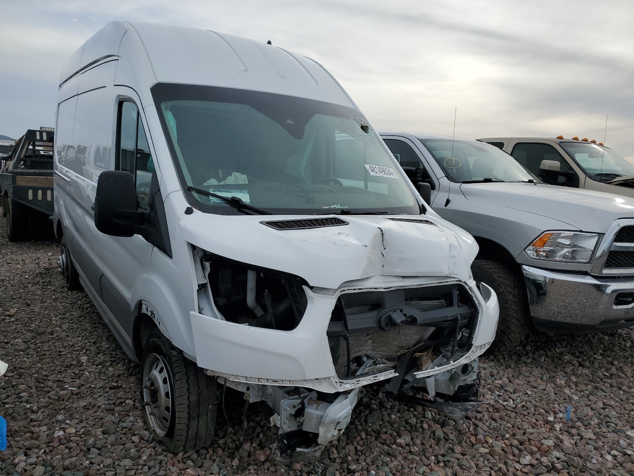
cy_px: 238
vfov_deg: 53.1
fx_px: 476
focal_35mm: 26
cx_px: 317
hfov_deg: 67.3
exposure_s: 1/3333
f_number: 1.5
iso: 50
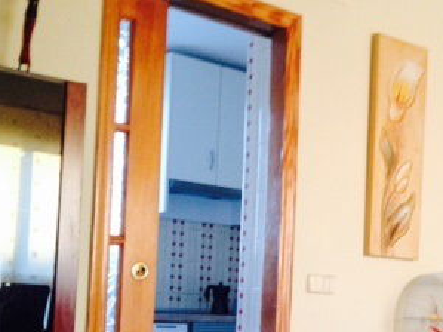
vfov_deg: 19.4
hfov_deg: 25.1
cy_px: 273
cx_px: 413
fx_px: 959
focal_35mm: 75
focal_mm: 4.28
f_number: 2.4
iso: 200
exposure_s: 1/20
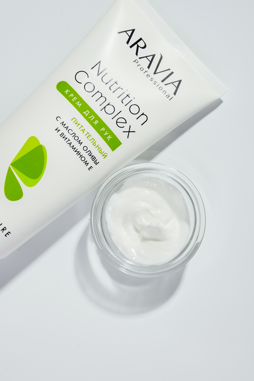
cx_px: 127
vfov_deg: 21.9
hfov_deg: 14.7
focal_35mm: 93
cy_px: 190
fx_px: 984
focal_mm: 62
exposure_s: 1/125
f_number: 13
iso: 100
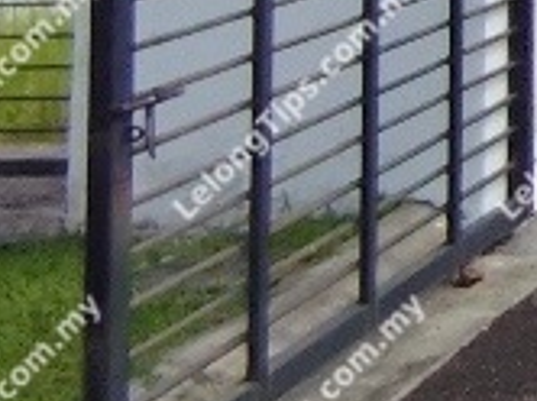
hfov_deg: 14.0
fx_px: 1797
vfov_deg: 10.9
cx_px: 1110
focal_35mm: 116
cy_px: -550
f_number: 2.2
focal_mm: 1.65
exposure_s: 1/3606
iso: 50
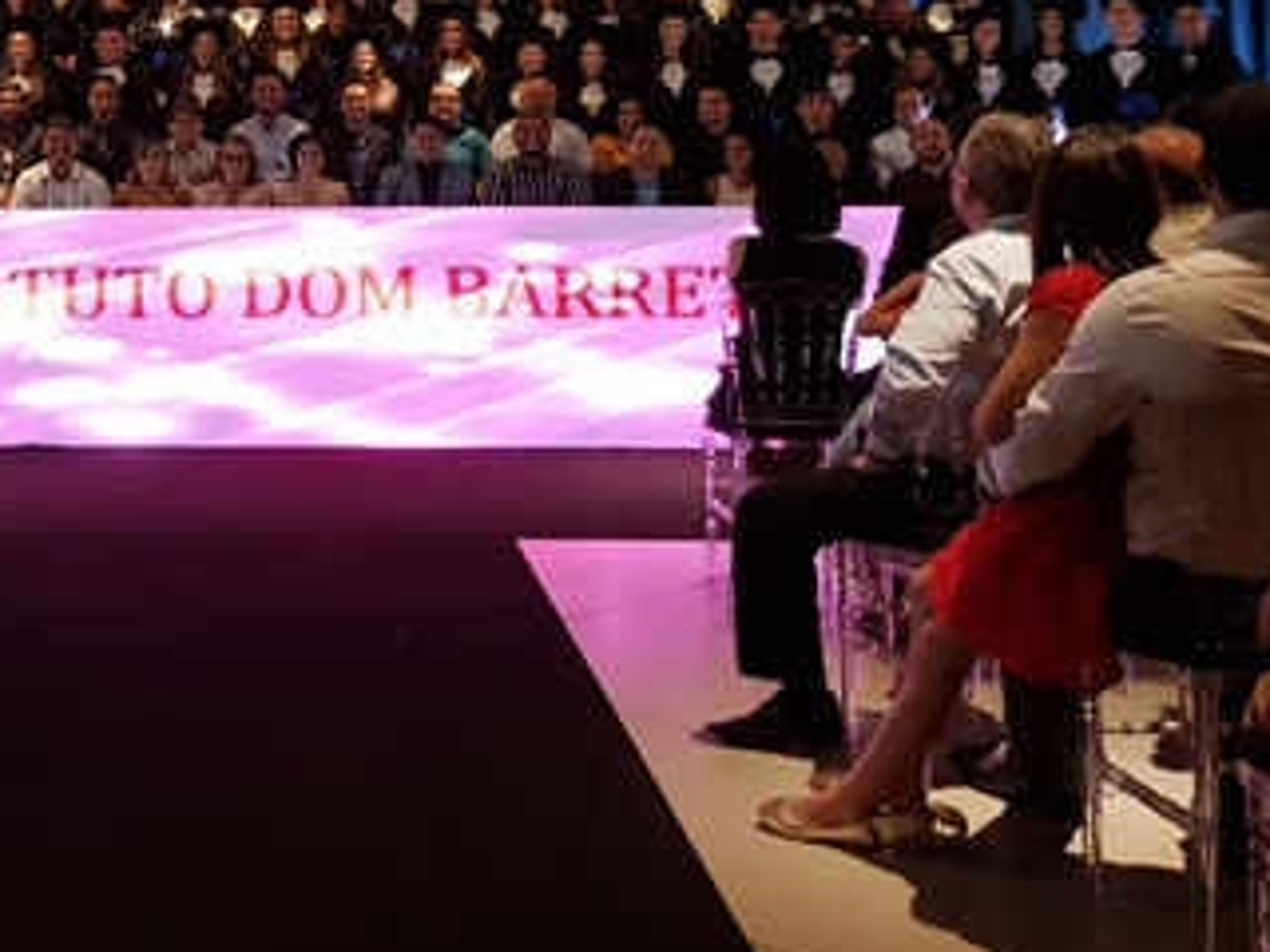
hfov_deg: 35.3
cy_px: 24
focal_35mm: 52
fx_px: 1908
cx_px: 206
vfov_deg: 26.7
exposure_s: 1/30
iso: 200
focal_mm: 4.2
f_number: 1.7
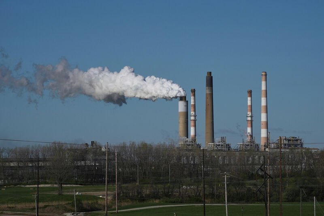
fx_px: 1476
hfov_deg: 12.5
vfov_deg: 8.4
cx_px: 162
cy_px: 108
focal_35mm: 164
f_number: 11
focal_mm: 164
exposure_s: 1/2000
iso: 800
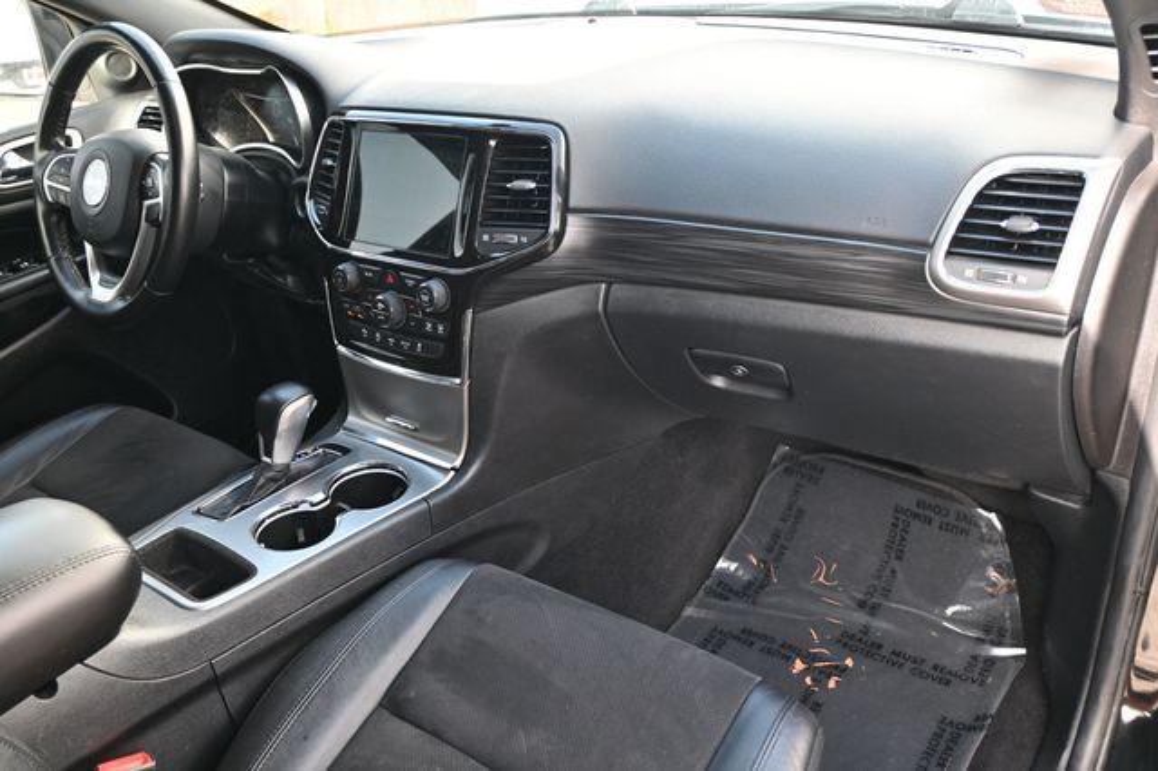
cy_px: 386
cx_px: 579
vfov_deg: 43.6
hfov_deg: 62.0
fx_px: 964
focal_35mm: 30
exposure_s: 1/125
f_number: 3.8
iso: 640
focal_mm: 20
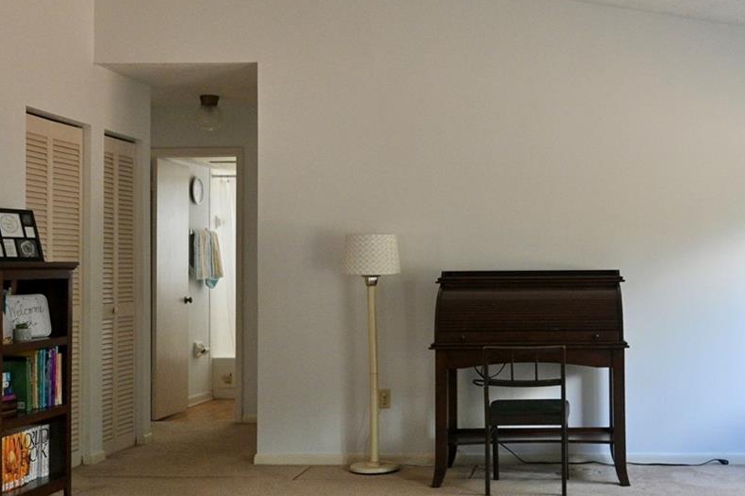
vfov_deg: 27.5
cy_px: 241
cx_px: 561
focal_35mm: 49
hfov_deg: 39.3
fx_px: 1014
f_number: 3.5
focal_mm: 16
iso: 720
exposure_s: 1/125
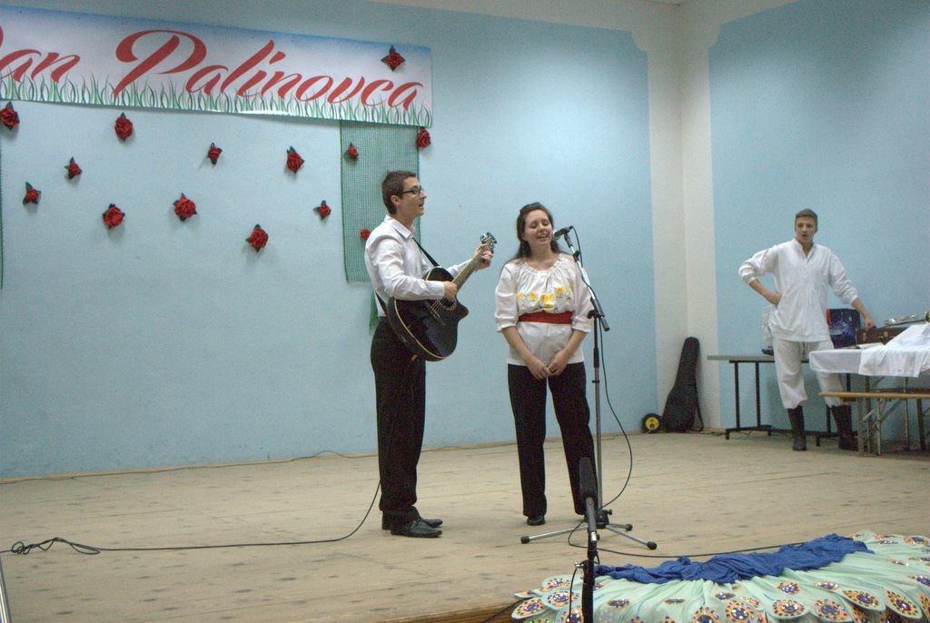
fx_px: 1358
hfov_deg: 37.8
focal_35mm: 52
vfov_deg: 25.8
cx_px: 465
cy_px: 312
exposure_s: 1/100
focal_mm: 35
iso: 800
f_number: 5
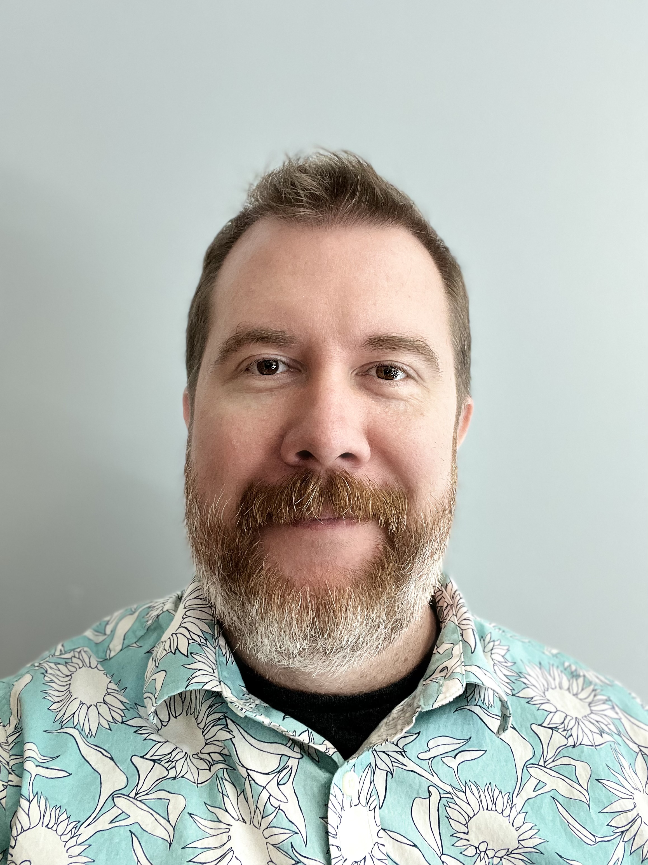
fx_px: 749
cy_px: 432
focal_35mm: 30
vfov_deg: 60.0
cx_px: 324
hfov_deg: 46.8
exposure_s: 1/60
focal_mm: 2.71
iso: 100
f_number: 2.2
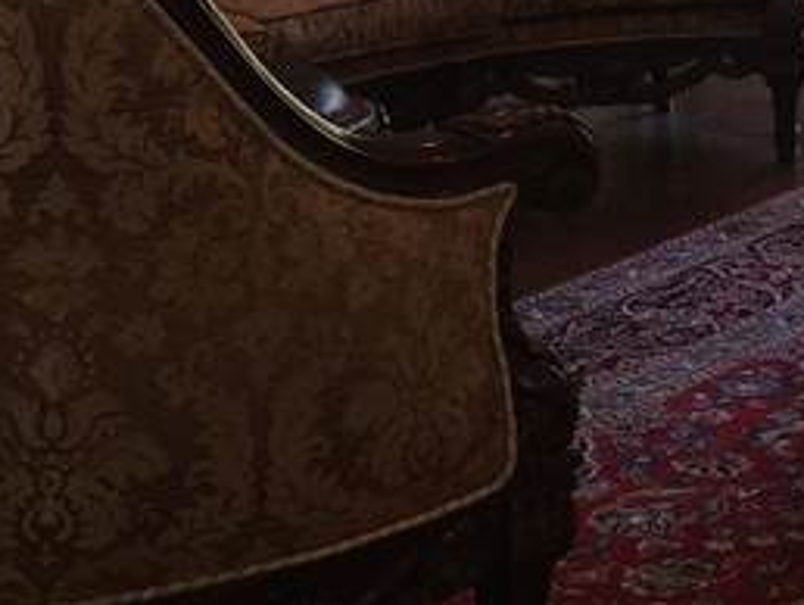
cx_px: 916
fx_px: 2674
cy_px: 12
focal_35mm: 115
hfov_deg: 16.5
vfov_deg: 12.8
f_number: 2.2
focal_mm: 4.15
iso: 32
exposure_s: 1/32
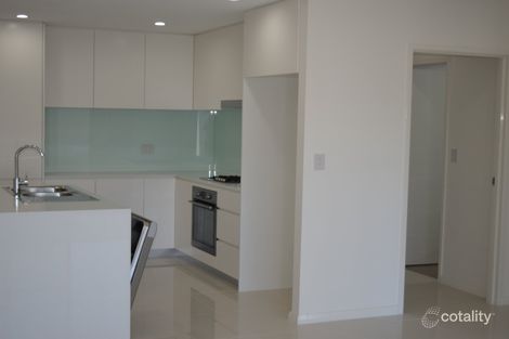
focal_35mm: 51
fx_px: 721
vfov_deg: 26.5
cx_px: 254
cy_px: 170
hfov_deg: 38.9
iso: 100
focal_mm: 34
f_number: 4.5
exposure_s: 1/100
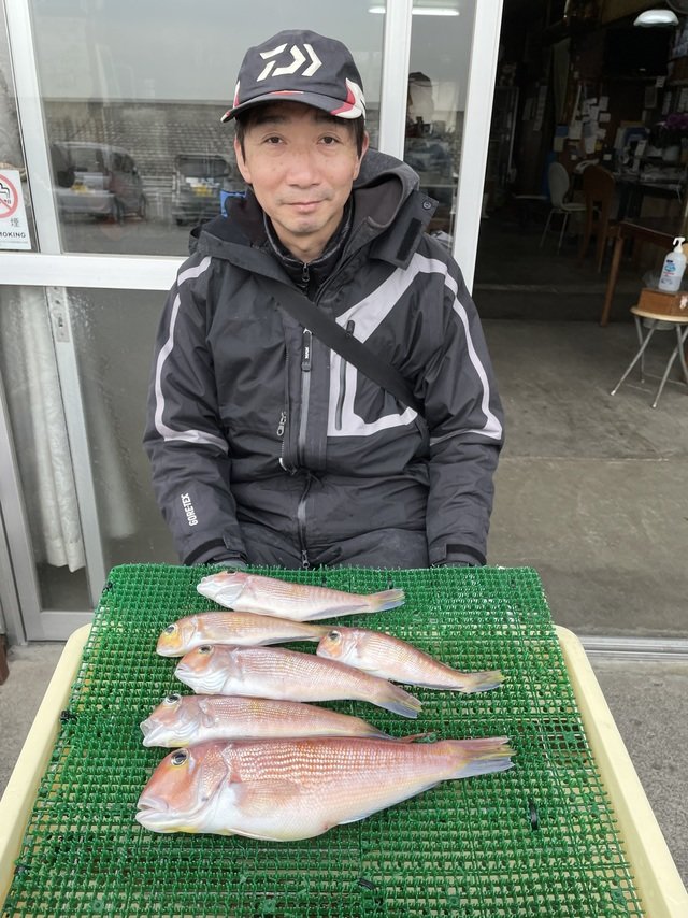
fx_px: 689
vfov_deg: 67.3
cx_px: 344
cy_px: 459
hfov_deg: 53.0
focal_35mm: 26
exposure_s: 1/855
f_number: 1.6
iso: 32
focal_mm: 4.2
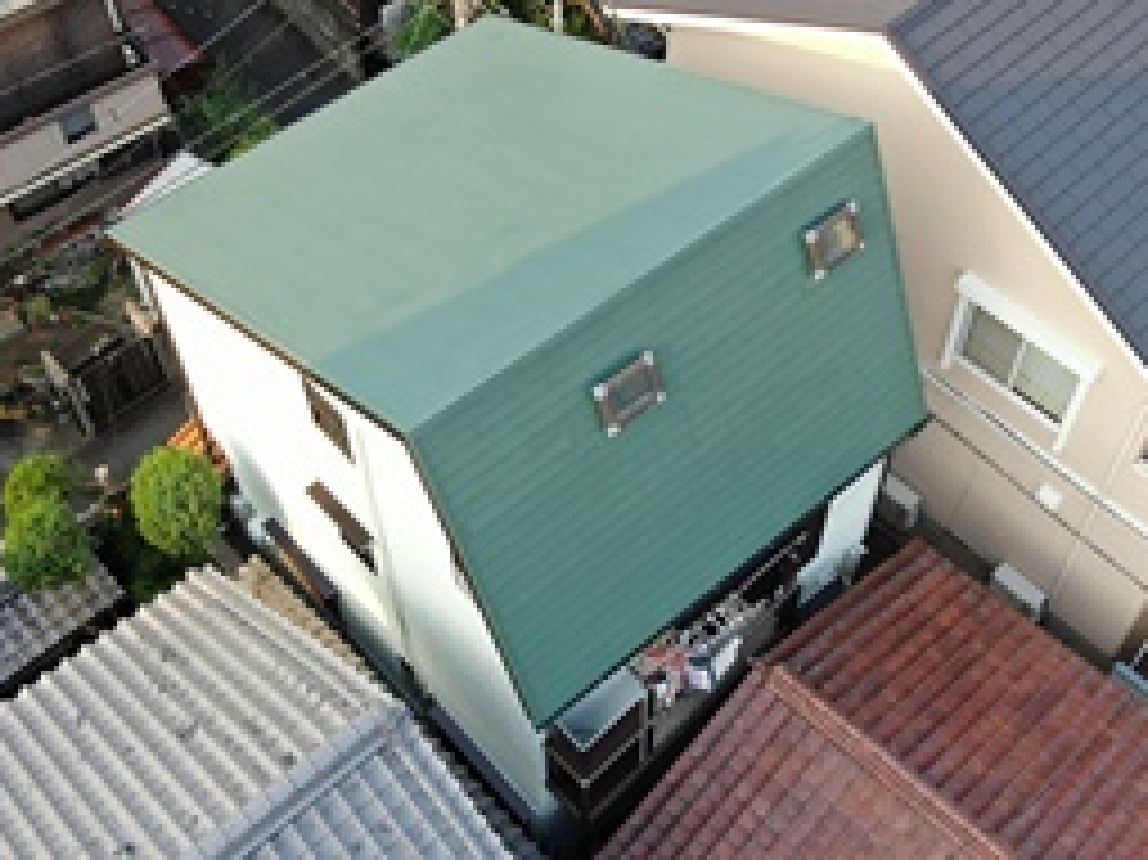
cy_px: 432
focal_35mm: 48
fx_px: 1591
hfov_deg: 39.7
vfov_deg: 30.2
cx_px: 576
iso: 110
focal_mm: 5.94
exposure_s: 1/200
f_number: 3.3
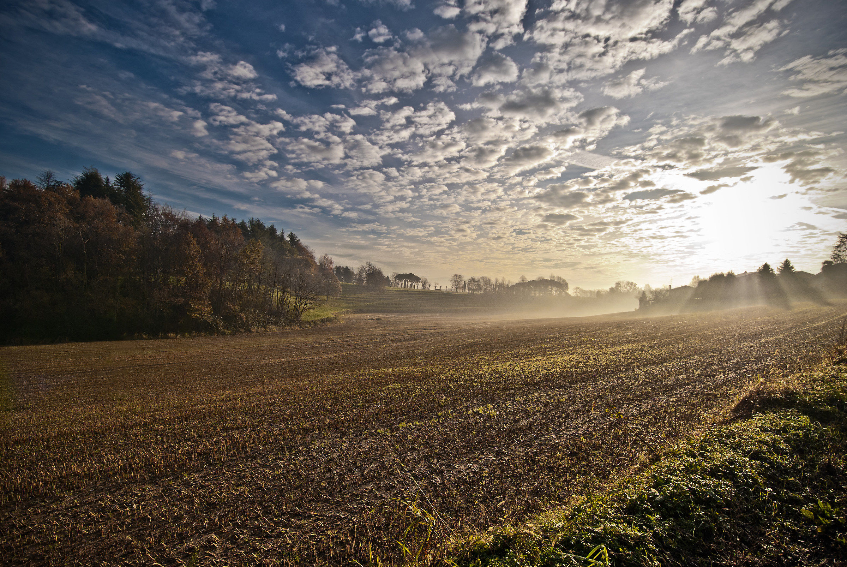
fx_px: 353
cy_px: 284
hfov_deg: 100.3
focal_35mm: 15
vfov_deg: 77.5
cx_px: 424
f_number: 5.6
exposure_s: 1/500
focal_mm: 10
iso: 100
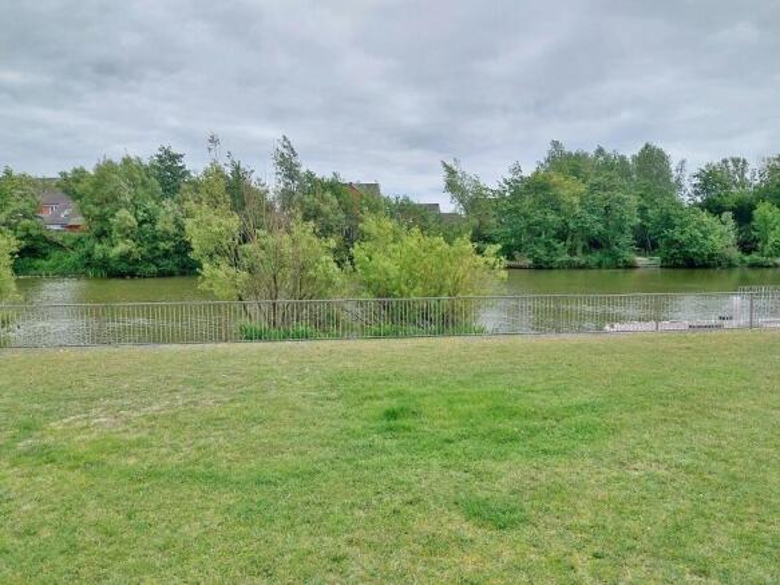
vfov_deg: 53.0
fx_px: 586
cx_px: 390
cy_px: 292
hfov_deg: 67.3
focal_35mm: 26
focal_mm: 4
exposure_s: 1/755
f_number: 1.8
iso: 25
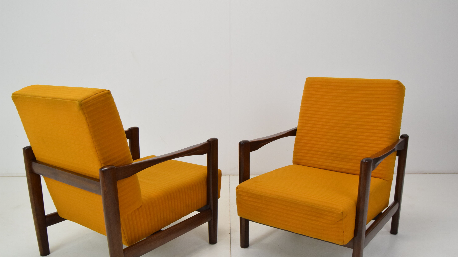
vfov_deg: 36.5
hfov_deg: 61.0
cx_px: 231
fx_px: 389
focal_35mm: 32
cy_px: 155
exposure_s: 1/100
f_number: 10
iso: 1600
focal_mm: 20
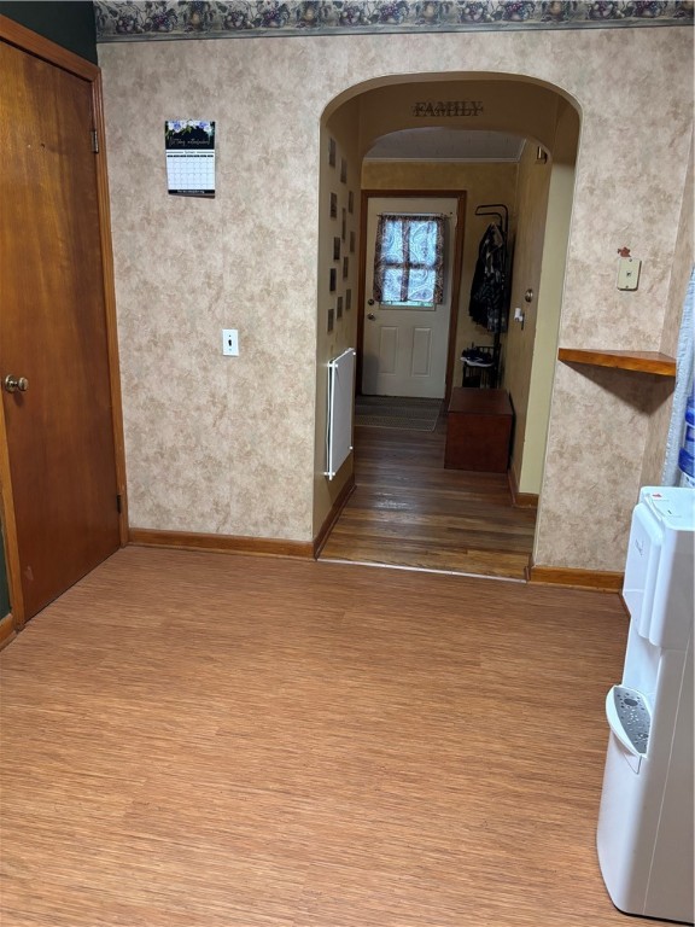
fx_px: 696
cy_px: 464
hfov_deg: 53.1
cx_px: 348
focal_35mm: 26
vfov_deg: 67.3
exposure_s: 1/60
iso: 400
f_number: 1.6
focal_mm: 5.96
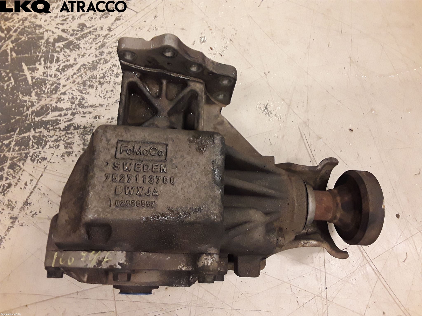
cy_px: 158
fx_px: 341
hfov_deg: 63.4
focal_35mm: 28
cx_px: 211
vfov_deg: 49.7
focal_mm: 2.91
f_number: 1.9
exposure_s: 1/50
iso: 200
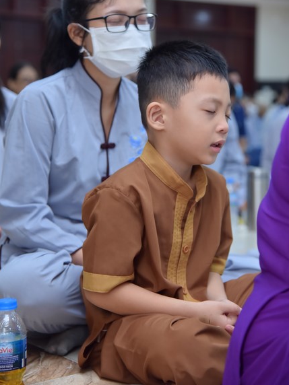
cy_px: 168
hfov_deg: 18.0
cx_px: 146
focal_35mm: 82
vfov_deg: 23.8
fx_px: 913
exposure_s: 1/160
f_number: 4.5
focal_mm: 75
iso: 1000
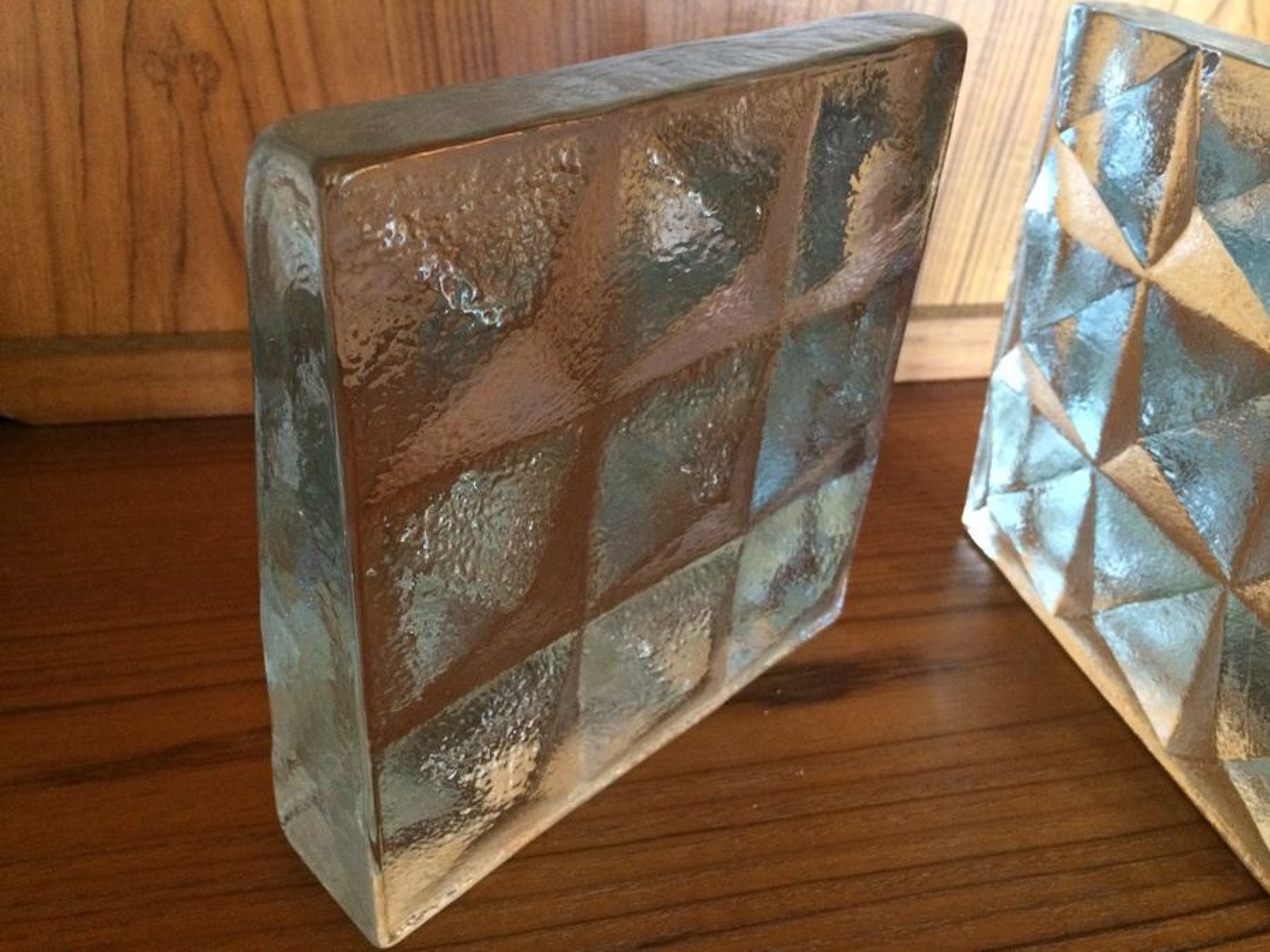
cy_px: 476
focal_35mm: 30
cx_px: 635
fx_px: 1101
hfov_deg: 60.0
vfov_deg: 46.8
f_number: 2.2
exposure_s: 1/15
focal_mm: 4.12
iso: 320
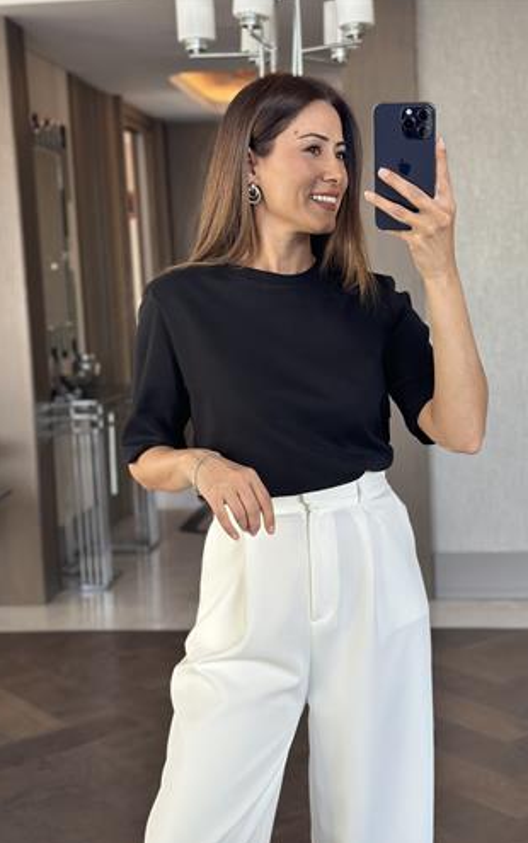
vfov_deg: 38.8
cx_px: 307
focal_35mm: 52
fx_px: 1195
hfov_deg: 24.9
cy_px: 426
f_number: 1.78
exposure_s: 1/83
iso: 125
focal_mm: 6.86
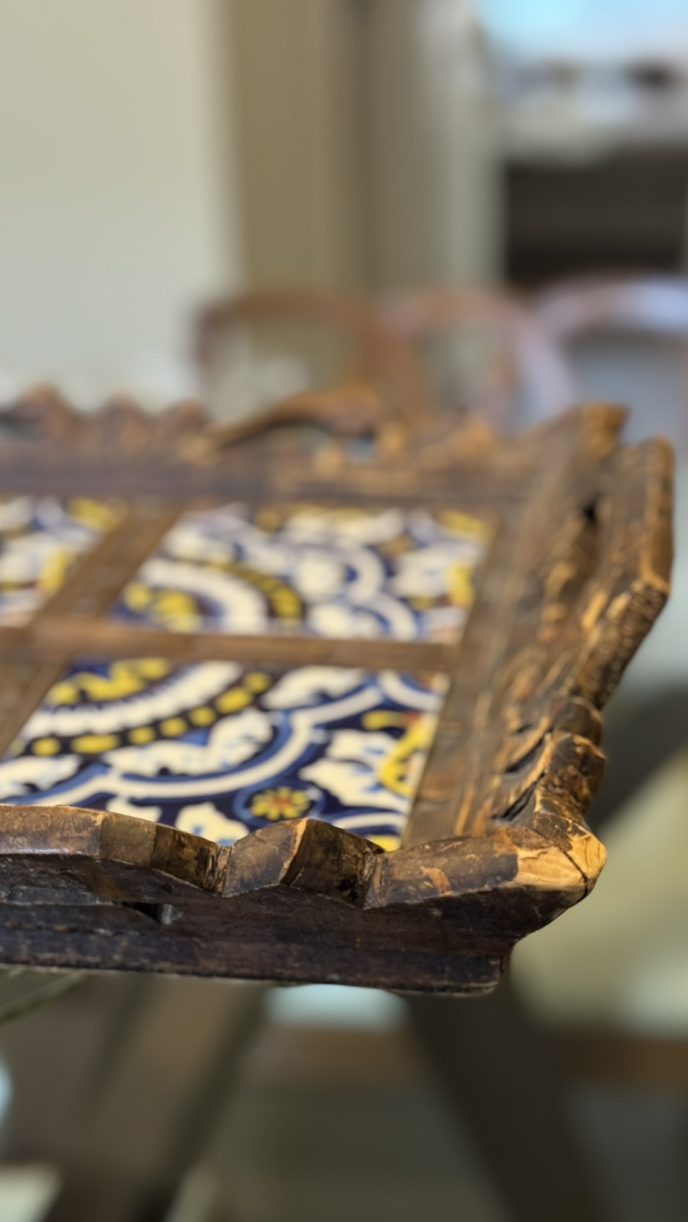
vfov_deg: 39.2
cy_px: 612
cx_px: 378
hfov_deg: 22.6
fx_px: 1719
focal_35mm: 53
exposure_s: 1/40
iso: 200
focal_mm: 6.76
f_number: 1.78
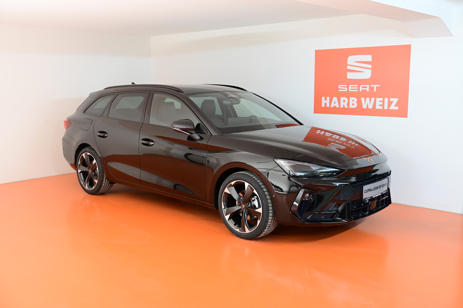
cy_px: 154
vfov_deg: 36.9
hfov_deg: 53.1
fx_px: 463
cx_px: 232
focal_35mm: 36
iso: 2500
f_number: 4.8
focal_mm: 36
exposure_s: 1/25
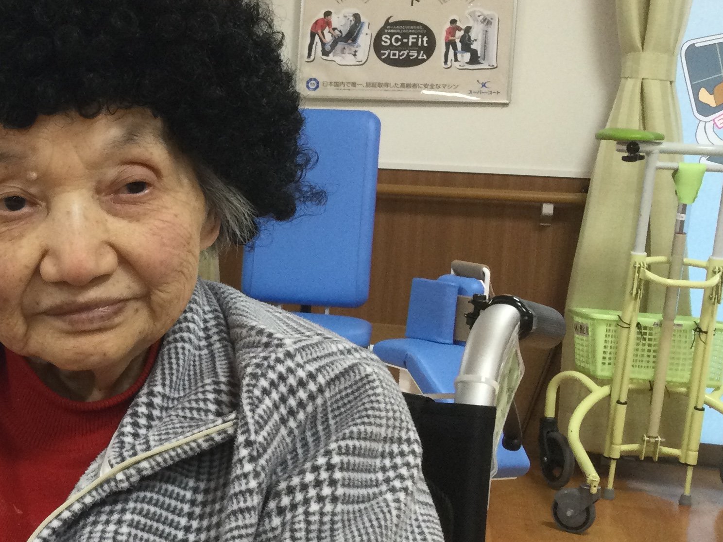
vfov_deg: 21.6
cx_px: -62
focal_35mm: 68
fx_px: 1420
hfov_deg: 26.4
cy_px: 243
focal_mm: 3.3
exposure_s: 1/30
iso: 64
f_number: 2.4
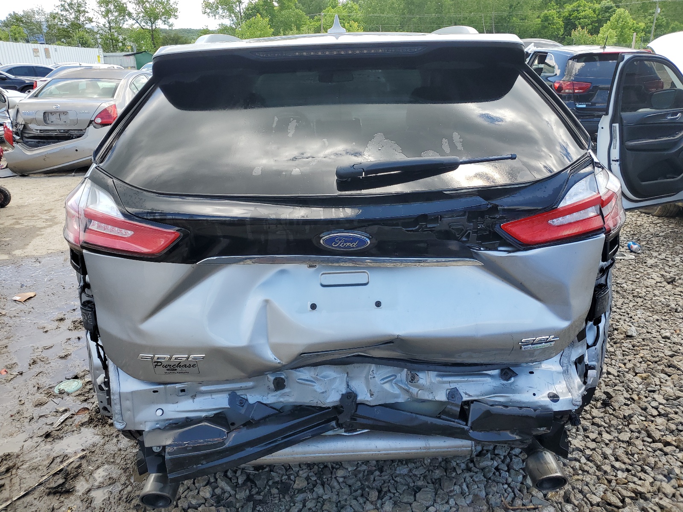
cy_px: 256
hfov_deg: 67.3
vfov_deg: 53.1
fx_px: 513
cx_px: 342
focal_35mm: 26
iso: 50
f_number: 1.5
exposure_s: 1/833
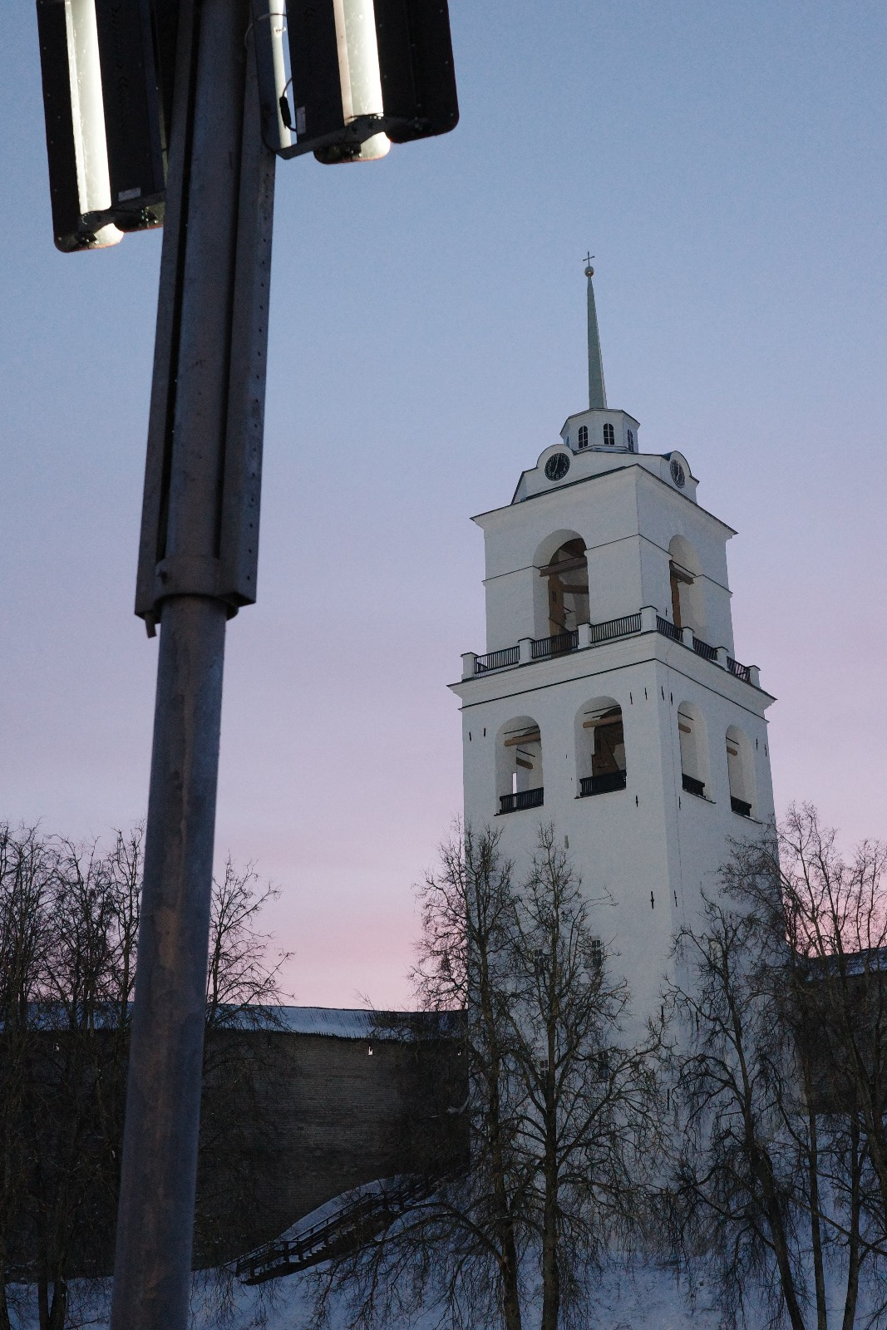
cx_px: 460
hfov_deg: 28.1
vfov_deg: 41.0
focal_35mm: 48
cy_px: 547
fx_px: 1773
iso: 1600
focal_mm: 26
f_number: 3.2
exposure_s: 1/125
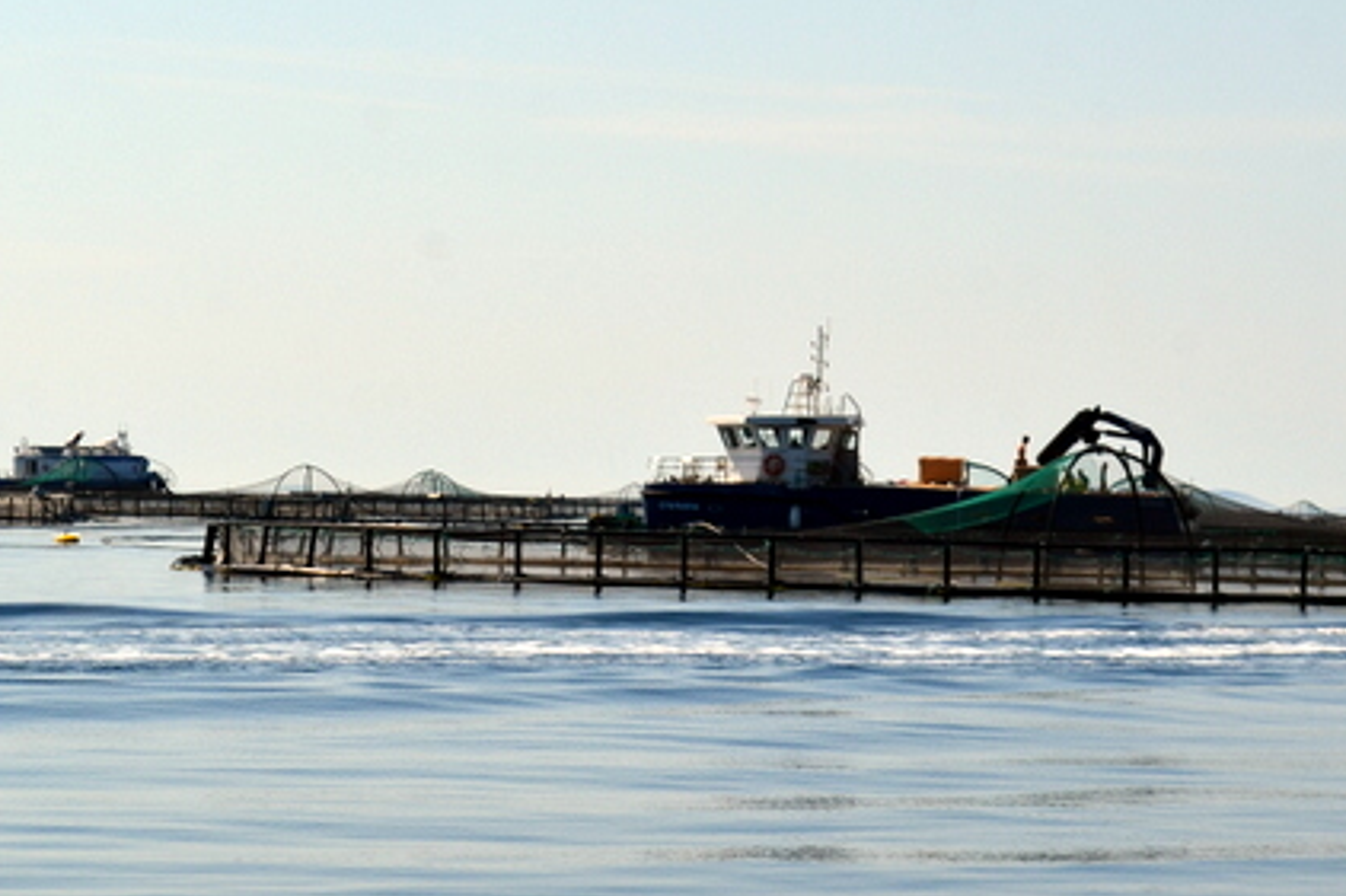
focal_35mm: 148
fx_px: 5531
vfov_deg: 9.3
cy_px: 411
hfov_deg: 13.9
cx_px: 526
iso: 180
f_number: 11
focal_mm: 52
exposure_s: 1/500
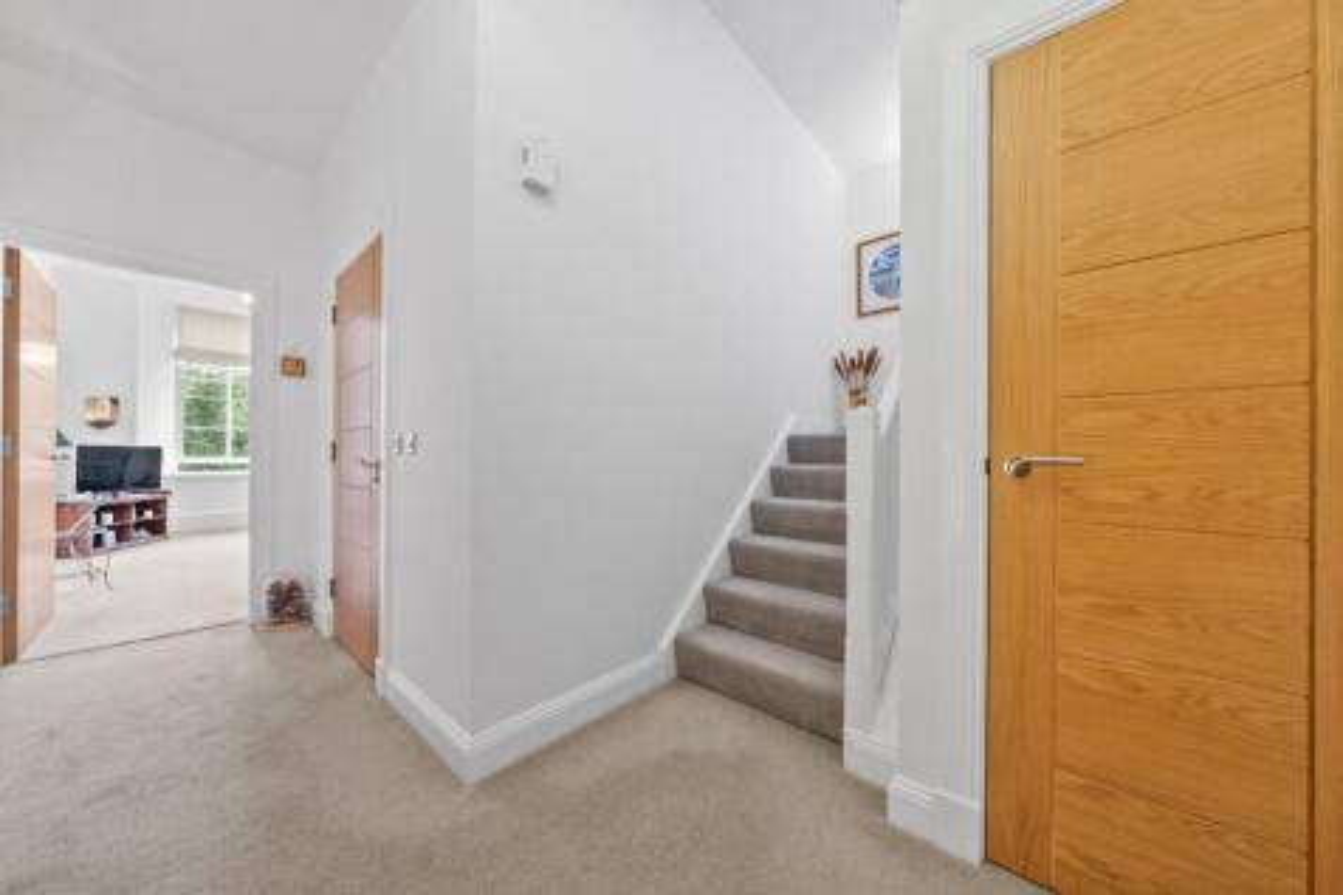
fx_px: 447
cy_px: 448
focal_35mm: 12
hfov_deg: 112.6
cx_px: 672
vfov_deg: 90.0
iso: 800
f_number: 16
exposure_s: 2.5
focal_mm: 12
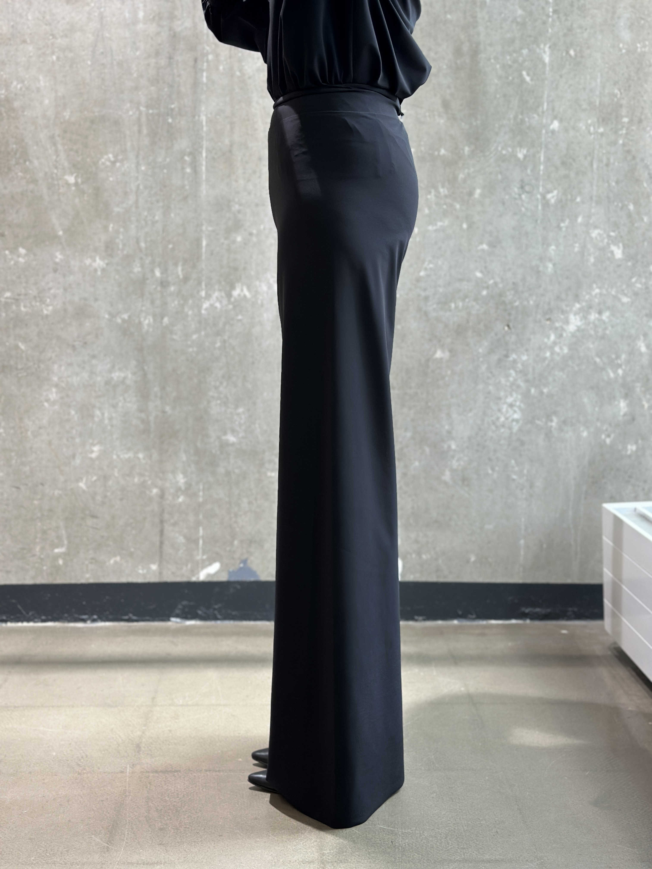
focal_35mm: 48
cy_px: 434
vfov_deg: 39.7
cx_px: 326
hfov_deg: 30.3
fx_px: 1205
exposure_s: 1/50
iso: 100
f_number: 1.78
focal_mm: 6.86
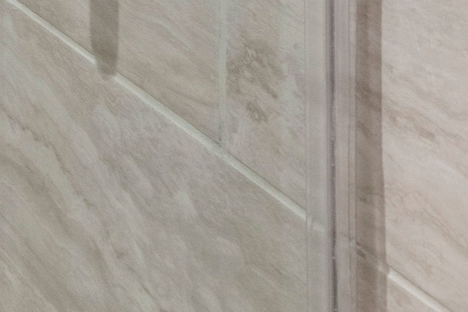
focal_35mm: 92
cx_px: -867
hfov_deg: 12.2
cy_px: -518
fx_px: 1196
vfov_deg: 11.3
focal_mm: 10
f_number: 8
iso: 100
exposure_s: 1/4
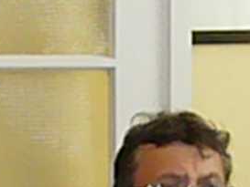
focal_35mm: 281
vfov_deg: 5.2
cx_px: 250
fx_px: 2030
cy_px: 299
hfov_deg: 7.0
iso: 800
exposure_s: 1/160
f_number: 3
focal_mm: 7.9
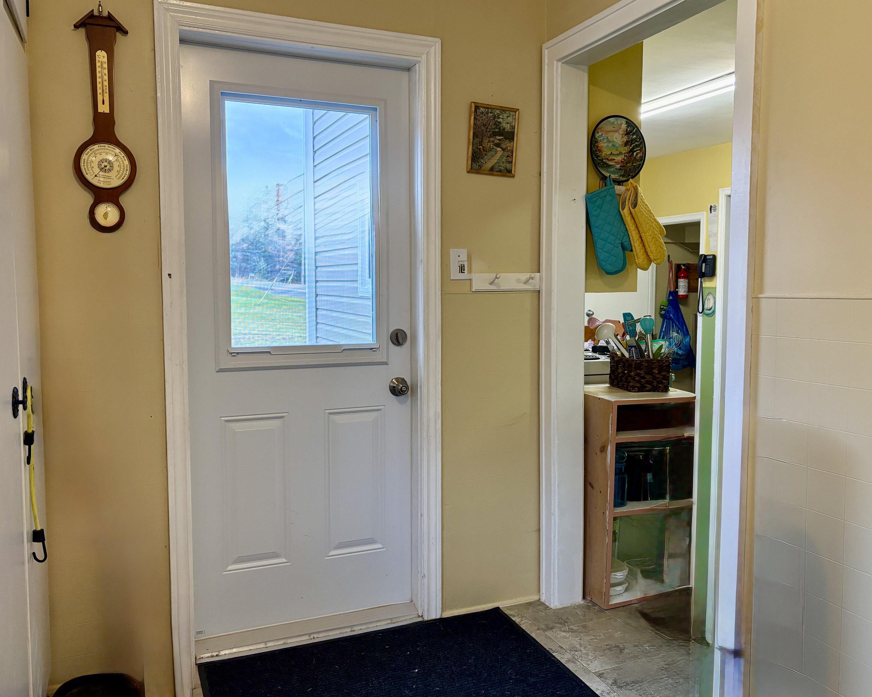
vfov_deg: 51.5
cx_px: 449
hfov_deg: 62.2
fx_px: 723
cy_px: 337
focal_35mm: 28
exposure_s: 1/120
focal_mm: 5.96
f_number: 1.6
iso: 250
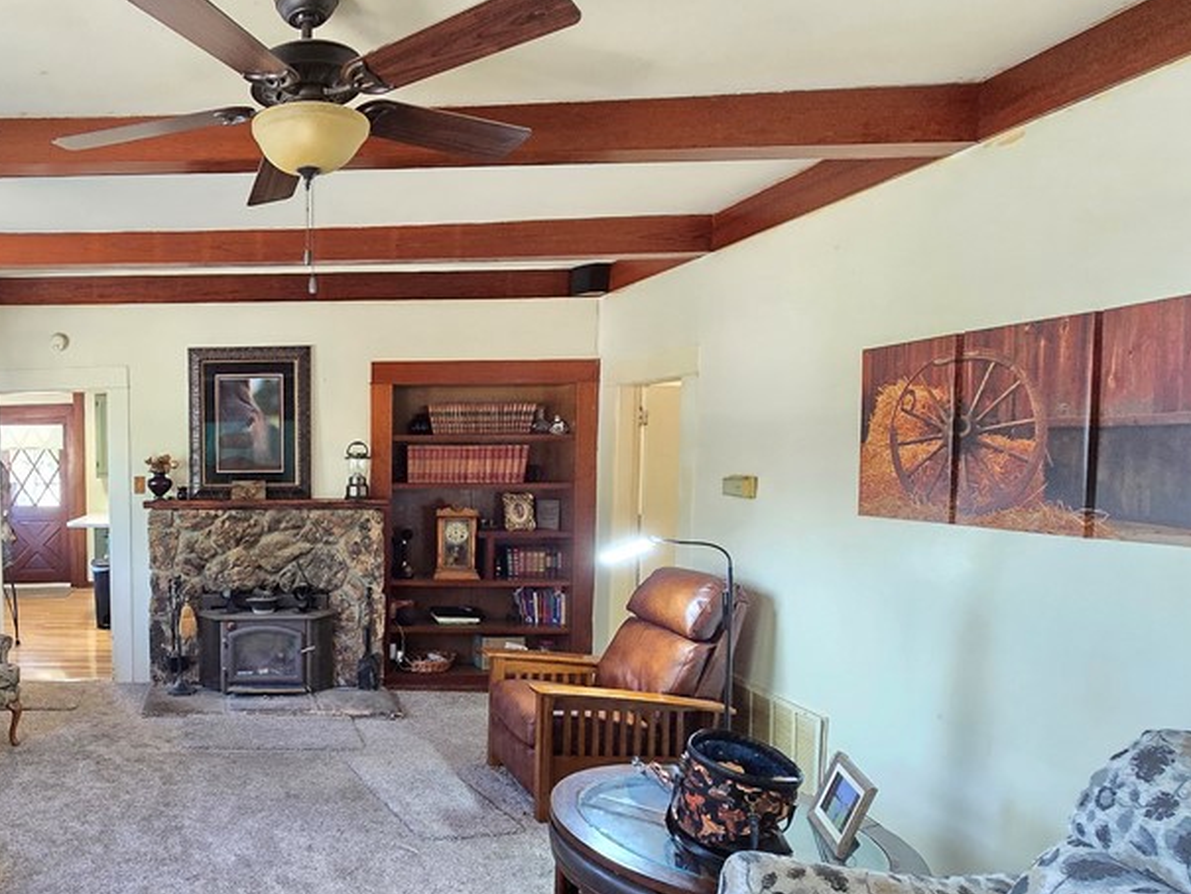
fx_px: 757
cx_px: 207
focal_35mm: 22
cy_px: 504
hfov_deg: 67.7
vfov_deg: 60.9
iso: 640
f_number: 2.2
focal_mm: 2.2
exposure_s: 1/60
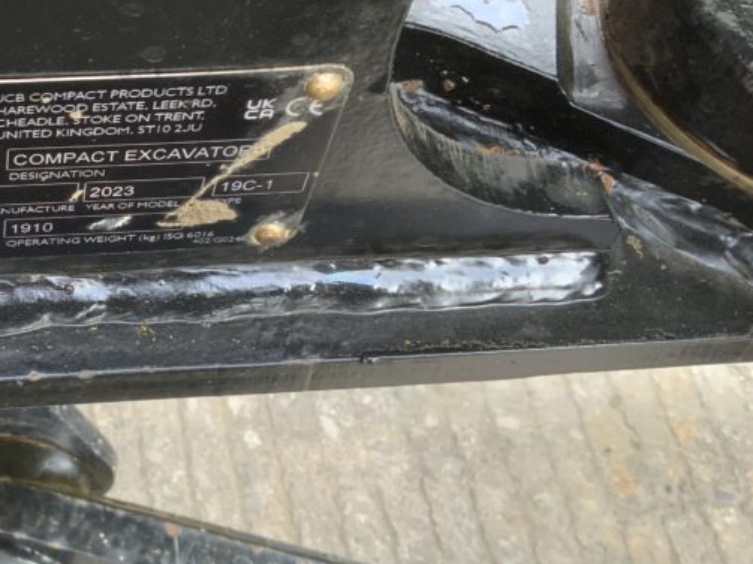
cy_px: 232
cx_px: 27
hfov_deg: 30.7
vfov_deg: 24.8
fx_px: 1283
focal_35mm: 59
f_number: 1.8
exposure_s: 1/90
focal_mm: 3
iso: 64
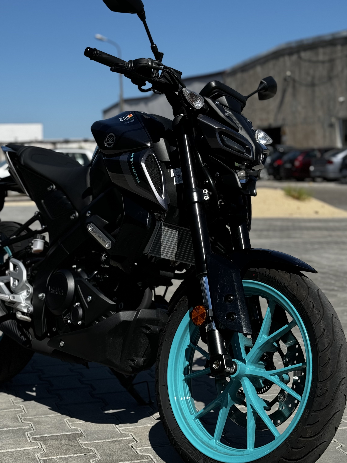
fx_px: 855
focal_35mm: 64
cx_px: 132
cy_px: 209
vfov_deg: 30.2
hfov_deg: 22.9
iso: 64
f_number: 1.78
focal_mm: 6.76
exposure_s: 1/4049
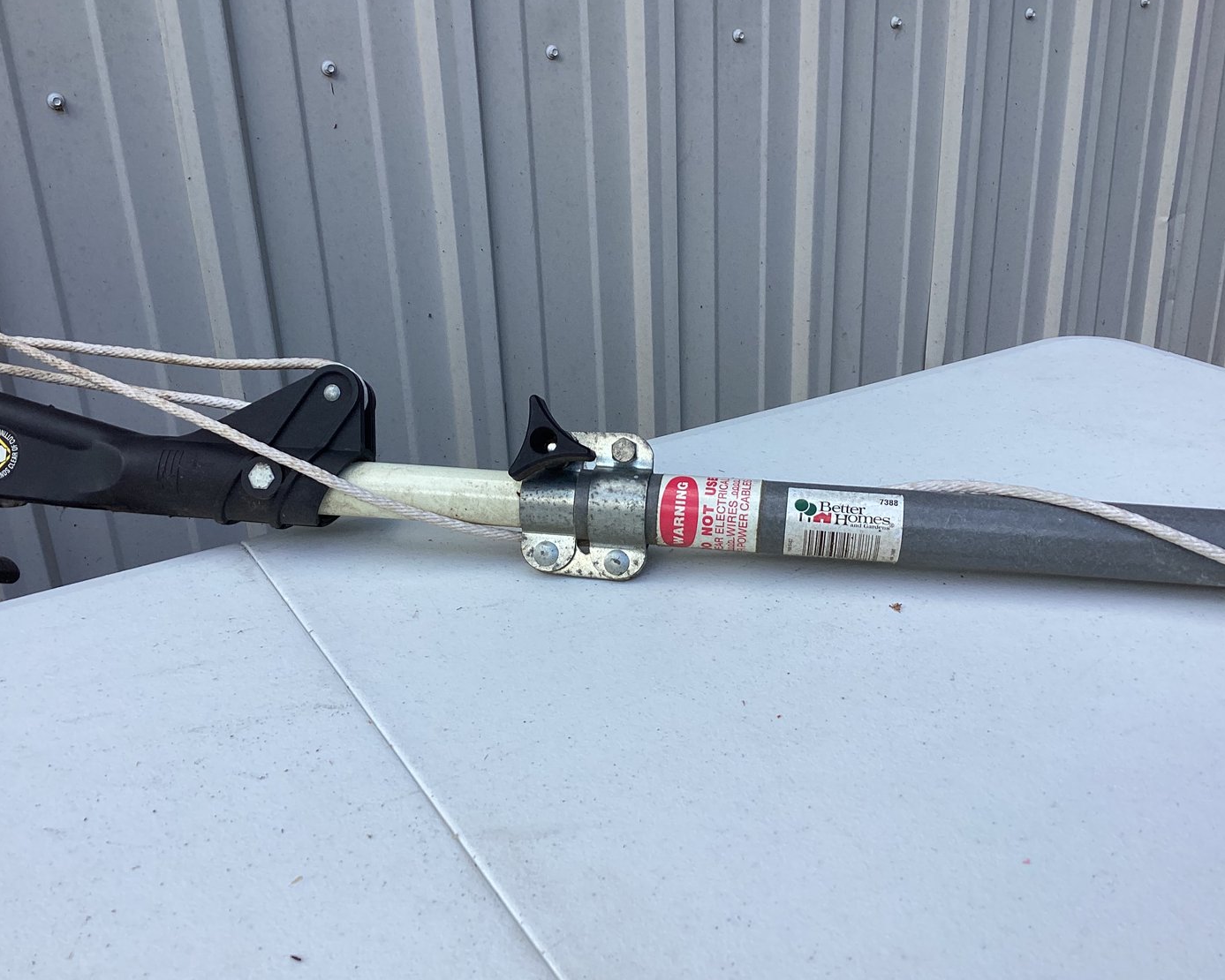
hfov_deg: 54.2
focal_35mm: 33
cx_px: 596
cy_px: 492
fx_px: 1197
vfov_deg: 44.6
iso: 25
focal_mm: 3.3
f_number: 2.4
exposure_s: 1/401
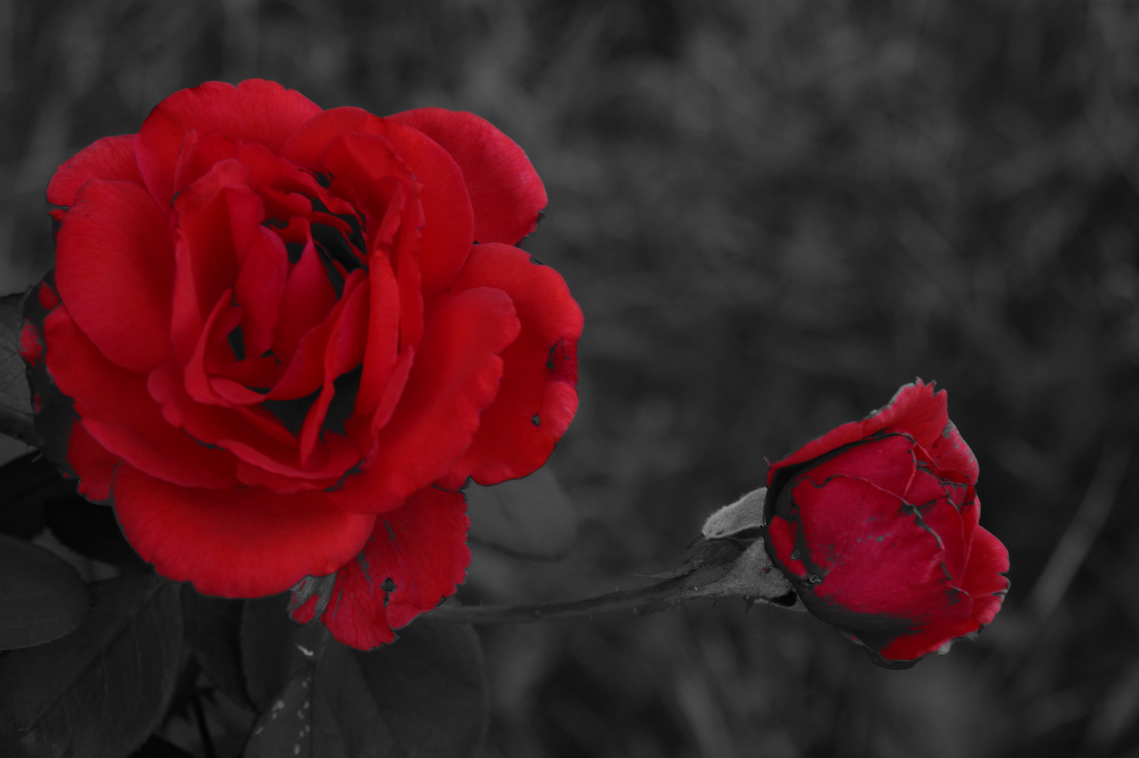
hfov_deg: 19.5
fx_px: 3321
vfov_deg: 13.0
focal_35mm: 105
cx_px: 570
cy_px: 379
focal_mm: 70
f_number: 8
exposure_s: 1/40
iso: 200
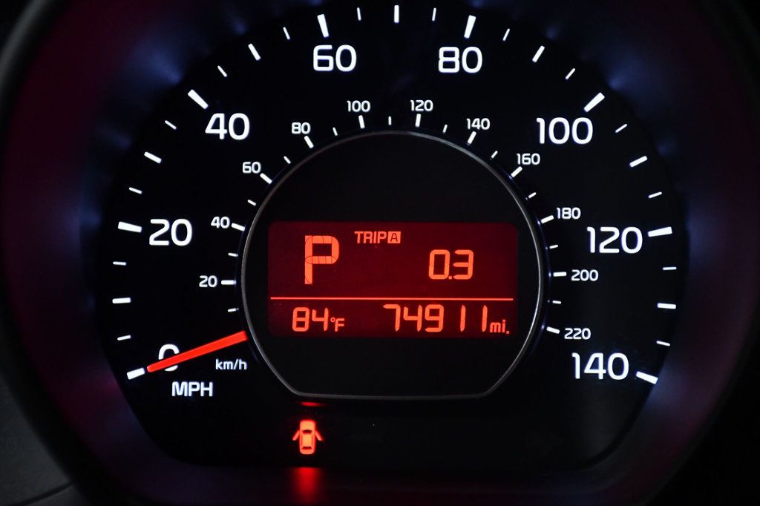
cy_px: 253
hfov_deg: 12.2
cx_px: 380
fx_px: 3545
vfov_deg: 8.2
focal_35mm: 168
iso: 2500
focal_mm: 112
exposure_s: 1/100
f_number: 5.6
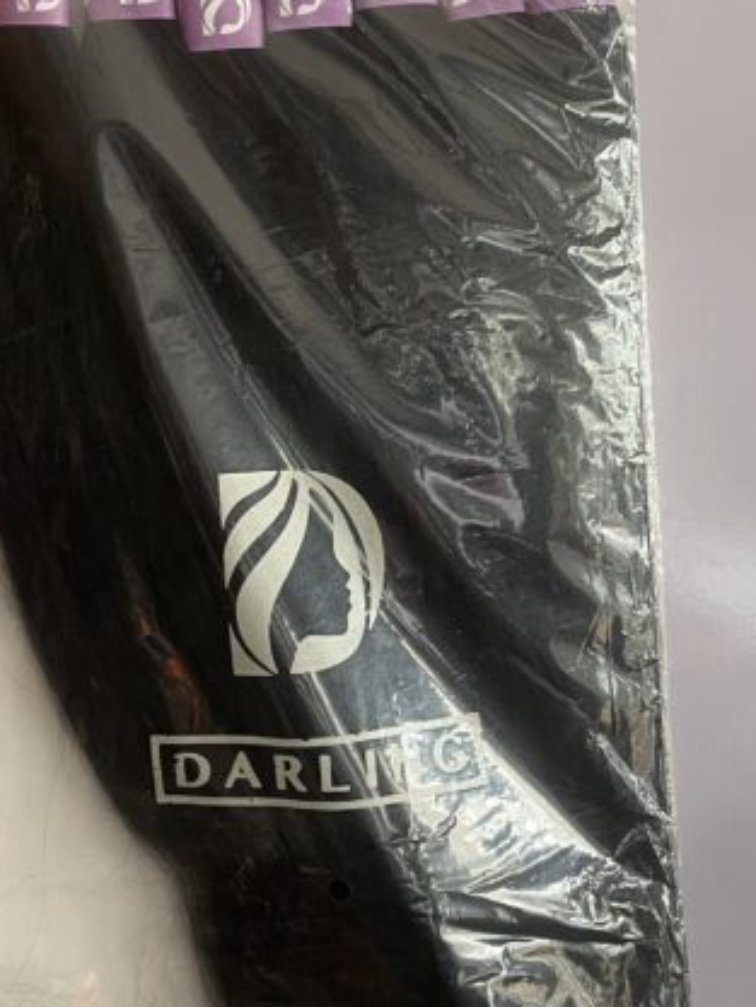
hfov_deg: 30.3
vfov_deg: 38.6
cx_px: 341
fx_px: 1397
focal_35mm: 48
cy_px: 249
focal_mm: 5.1
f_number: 1.6
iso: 400
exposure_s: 1/60
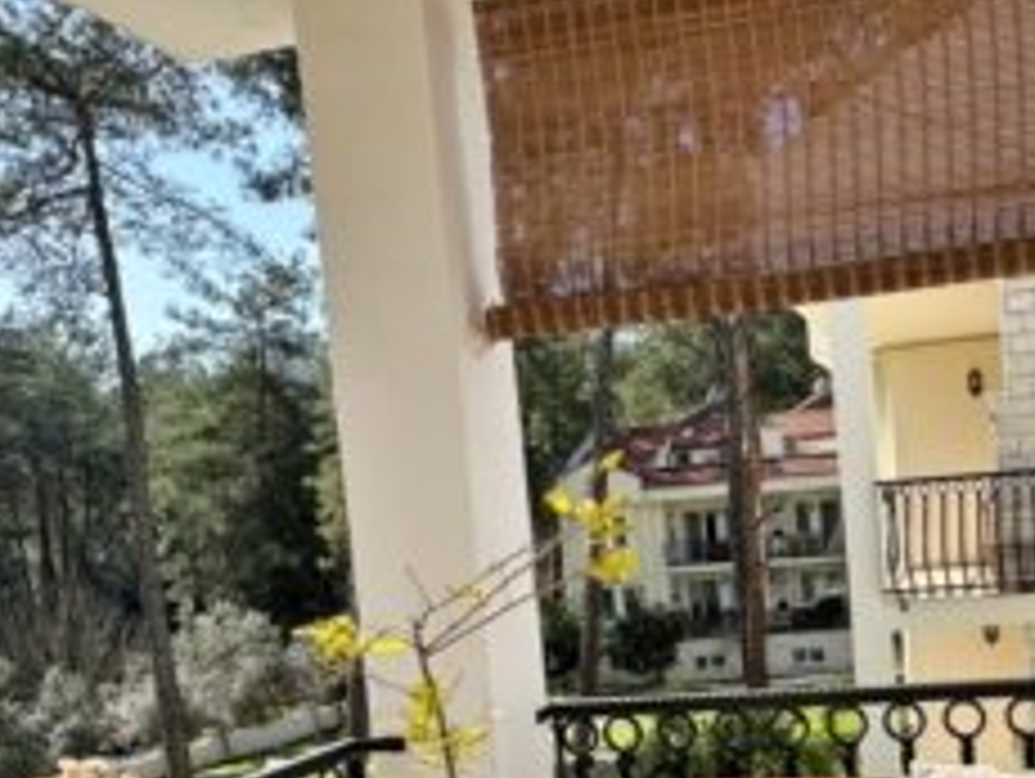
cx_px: 819
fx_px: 1078
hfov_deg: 48.6
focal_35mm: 36
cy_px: 576
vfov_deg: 38.8
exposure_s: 1/1195
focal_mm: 2.22
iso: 40
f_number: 2.2
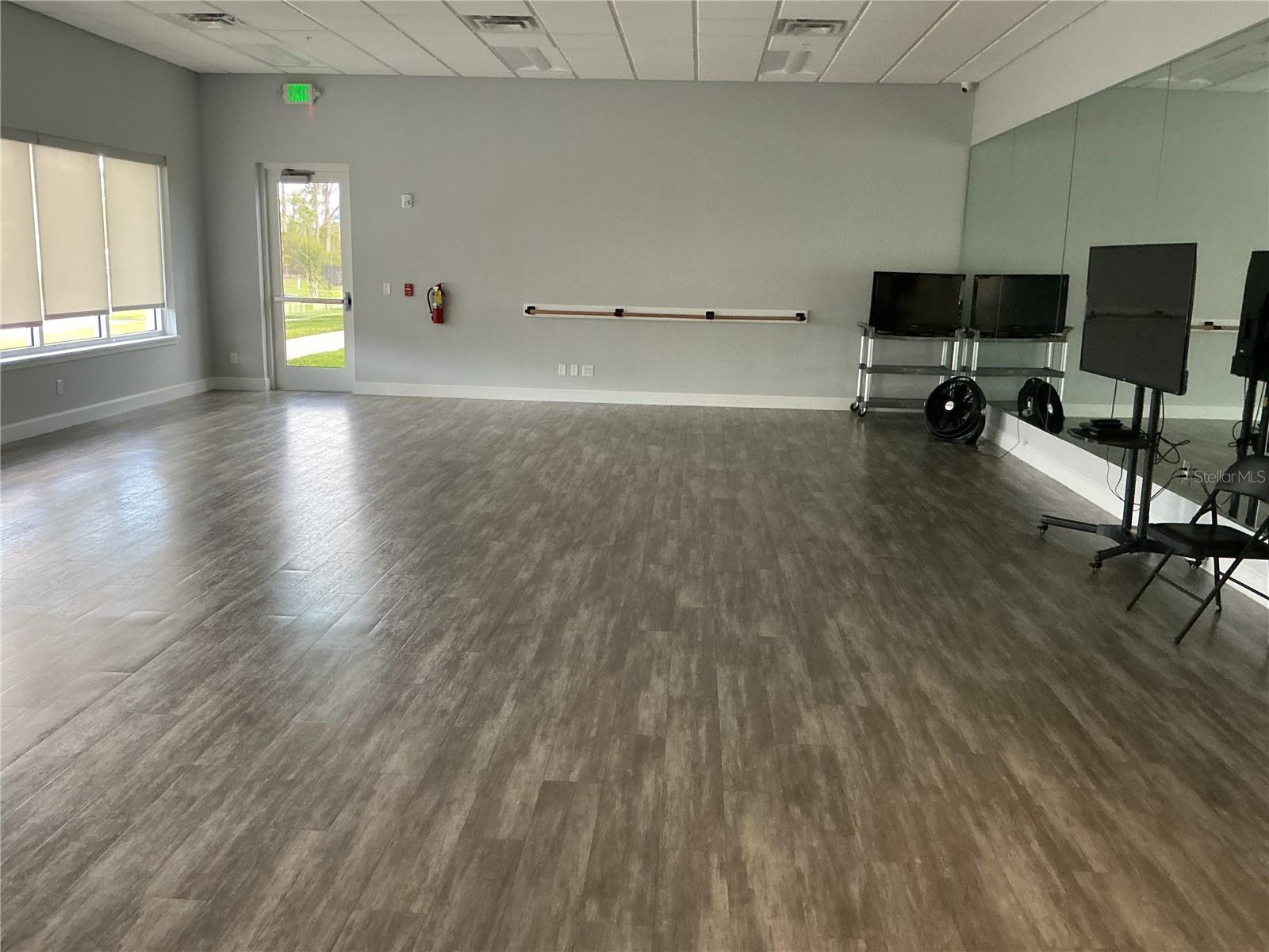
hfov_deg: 61.7
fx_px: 1063
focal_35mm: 29
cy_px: 476
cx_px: 634
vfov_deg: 48.2
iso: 200
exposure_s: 1/60
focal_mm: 3
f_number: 1.8
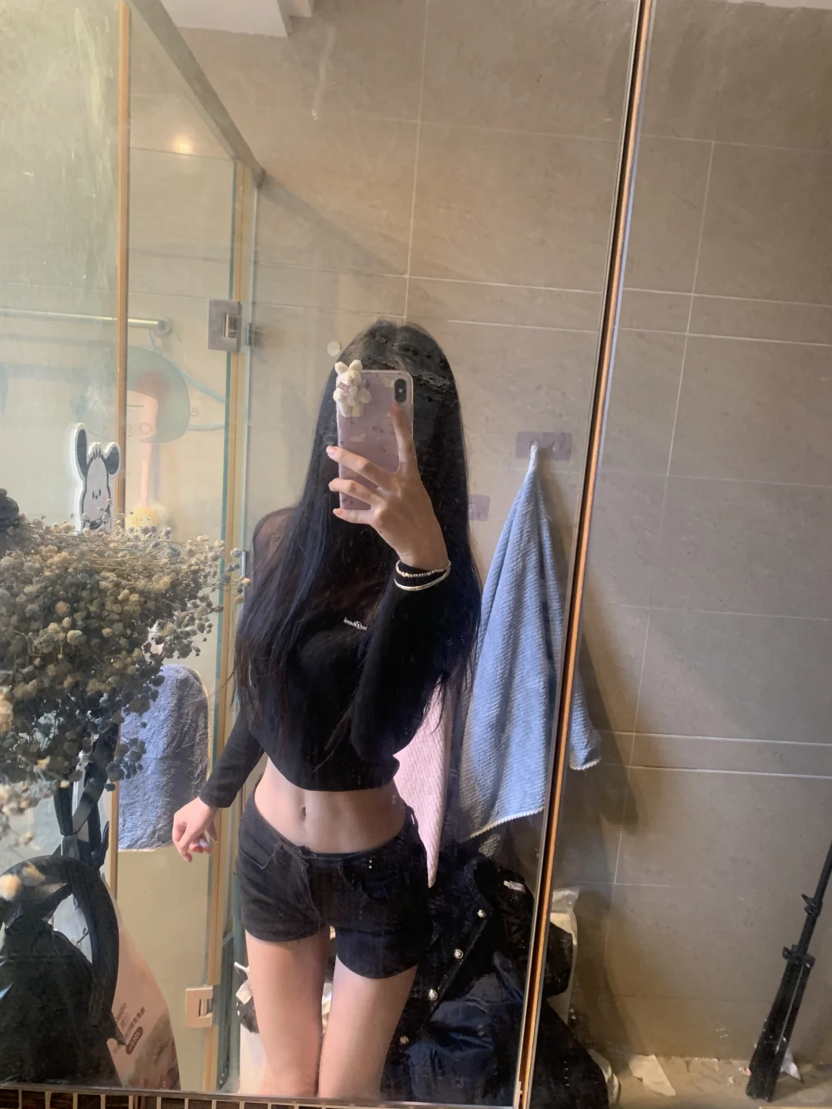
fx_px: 833
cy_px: 554
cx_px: 416
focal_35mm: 26
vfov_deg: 67.3
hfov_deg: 53.1
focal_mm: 4.25
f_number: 1.8
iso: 250
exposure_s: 1/50
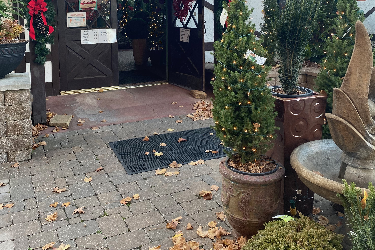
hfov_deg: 51.9
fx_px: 385
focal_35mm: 37
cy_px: 48
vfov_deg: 34.8
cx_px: 186
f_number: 1.8
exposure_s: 1/120
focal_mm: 4.25
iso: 64
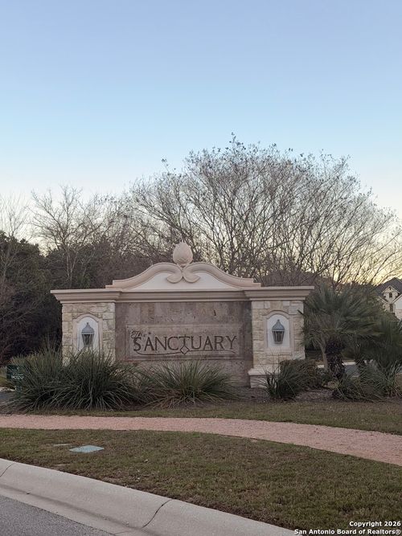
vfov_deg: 39.7
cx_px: 201
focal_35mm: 48
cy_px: 268
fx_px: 743
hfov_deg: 30.3
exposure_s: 1/200
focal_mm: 6.76
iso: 100
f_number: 1.78
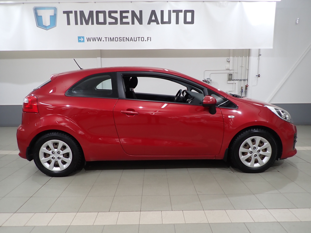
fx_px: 225
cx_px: 156
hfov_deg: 69.4
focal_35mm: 25
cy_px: 116
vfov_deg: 54.9
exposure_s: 1/60
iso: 160
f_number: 2
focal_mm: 4.5
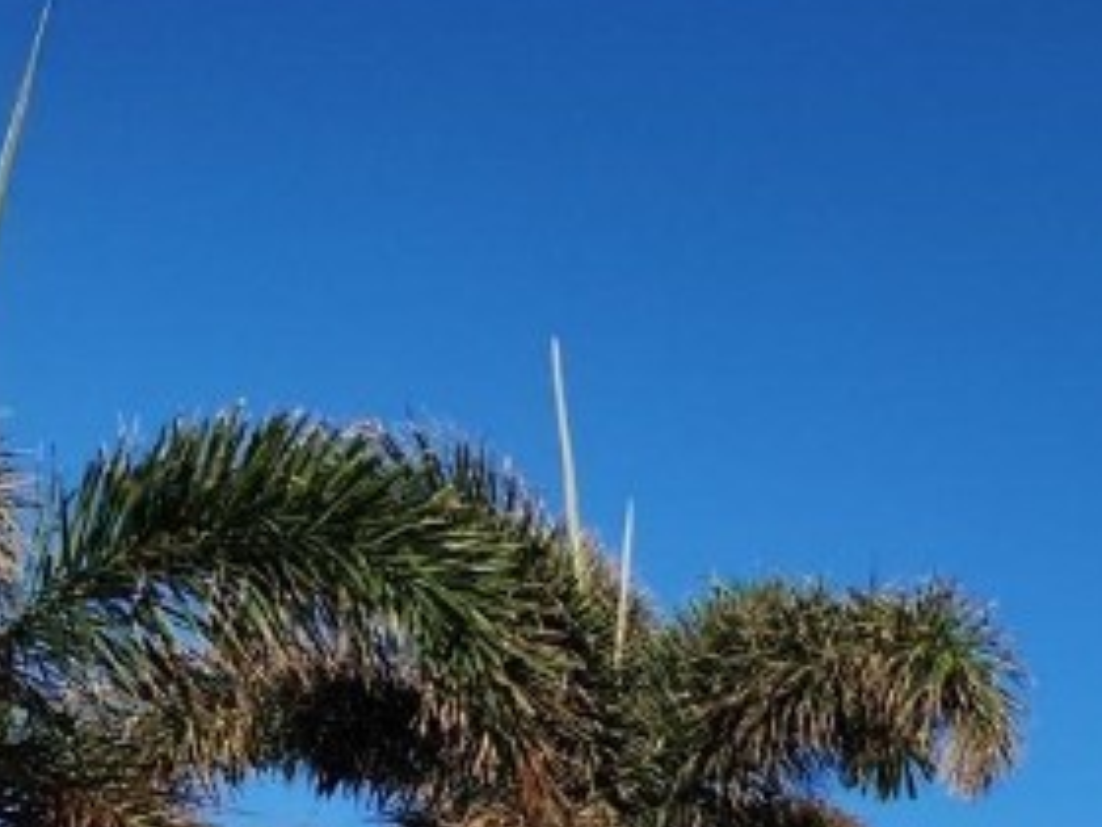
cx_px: 1724
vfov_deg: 15.6
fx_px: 2674
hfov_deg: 19.7
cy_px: 1394
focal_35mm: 84
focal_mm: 5.4
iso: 20
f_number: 1.8
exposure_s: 1/2937
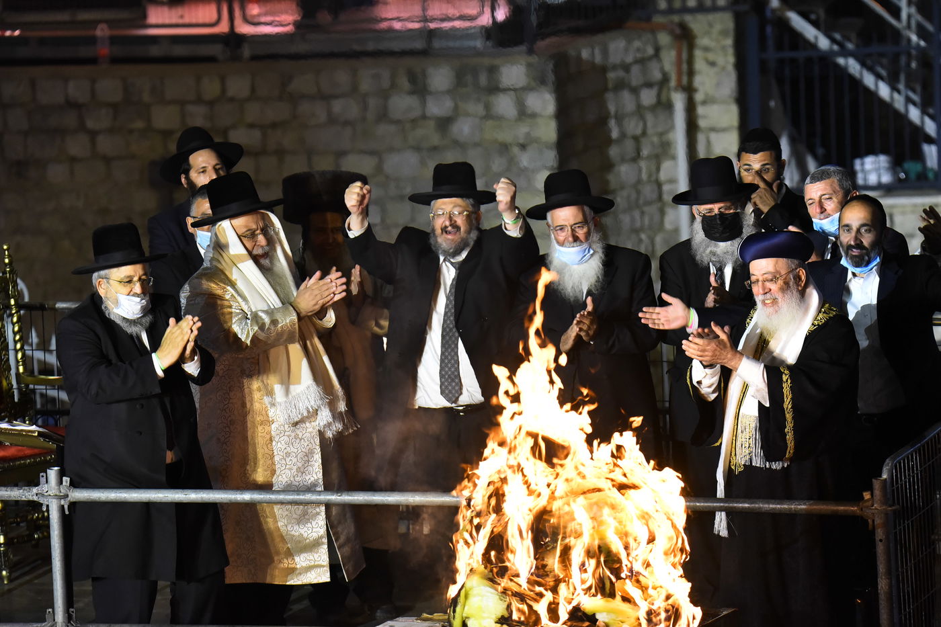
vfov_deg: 5.7
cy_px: 314
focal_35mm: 240
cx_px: 470
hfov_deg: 8.6
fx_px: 6272
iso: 3200
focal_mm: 240
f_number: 5.6
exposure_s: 1/160
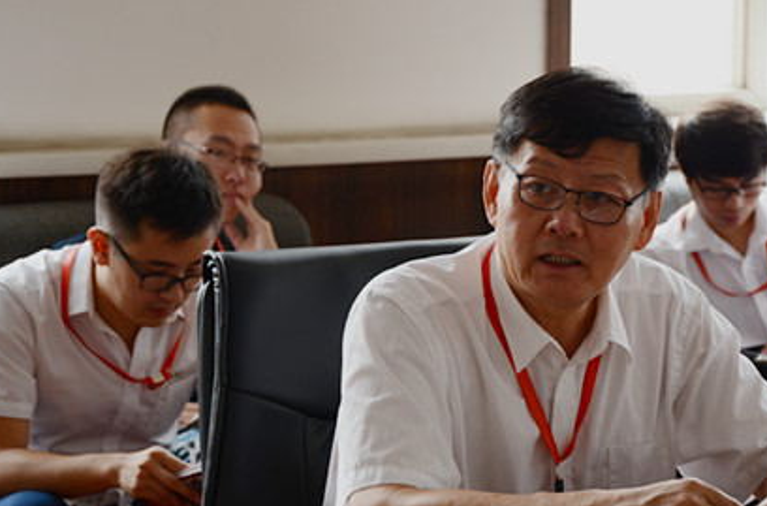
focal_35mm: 128
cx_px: 543
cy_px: 324
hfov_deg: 16.0
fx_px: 2718
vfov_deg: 10.6
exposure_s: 1/80
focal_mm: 58
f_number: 5
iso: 320
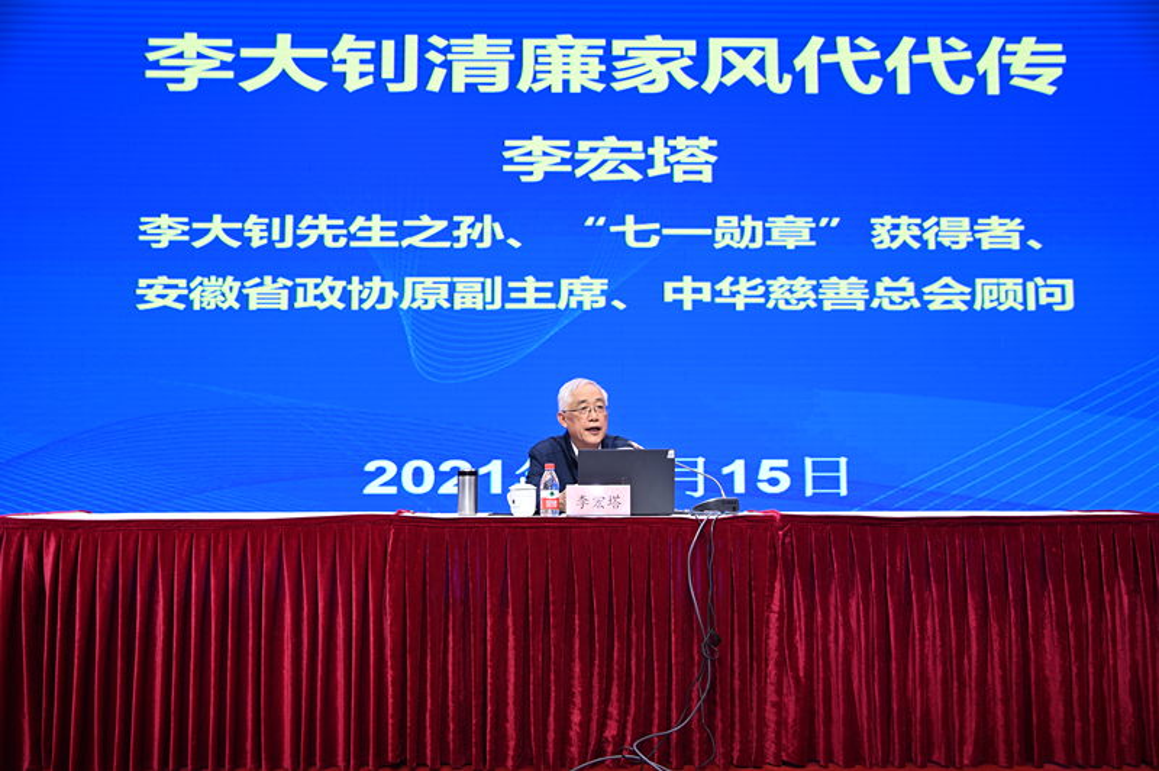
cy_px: 386
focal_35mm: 35
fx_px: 1126
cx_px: 580
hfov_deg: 54.5
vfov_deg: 37.8
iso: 400
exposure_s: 1/200
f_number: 2.8
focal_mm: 35
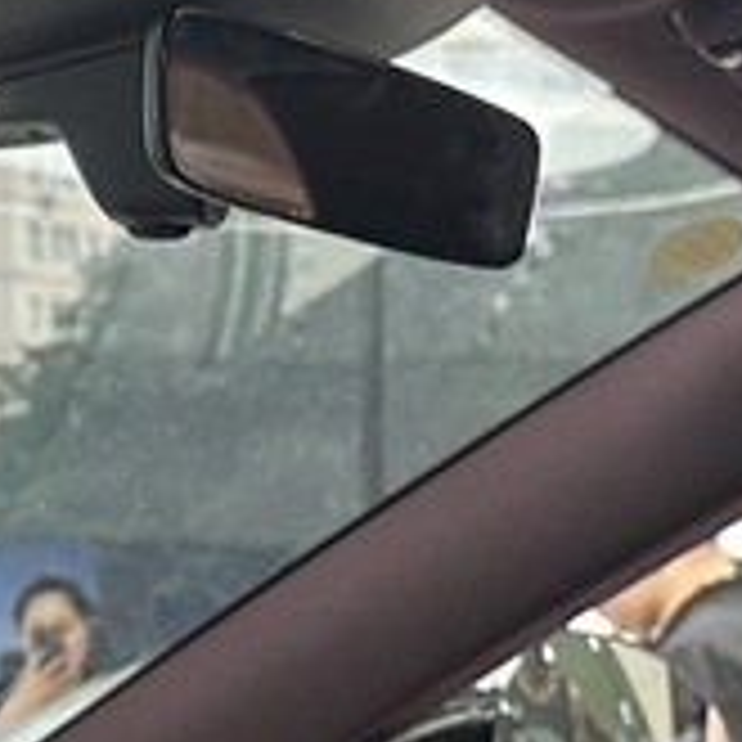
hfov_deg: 11.3
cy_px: 1381
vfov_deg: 10.6
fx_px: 3735
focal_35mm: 154
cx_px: 369
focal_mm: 6.86
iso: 200
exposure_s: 1/121
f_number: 1.78
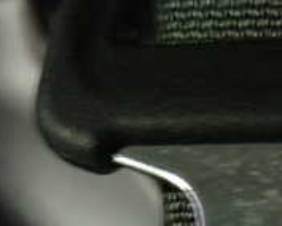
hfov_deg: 19.0
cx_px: 263
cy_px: 306
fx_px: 827
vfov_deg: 14.8
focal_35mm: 99
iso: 800
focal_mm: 5.4
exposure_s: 1/10
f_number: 2.3
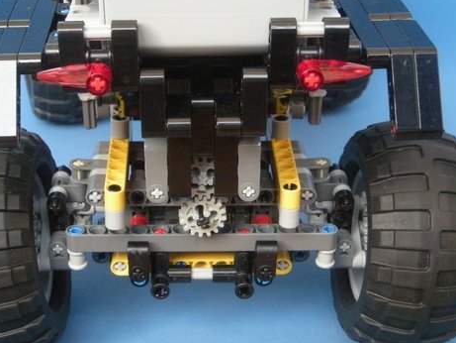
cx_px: 201
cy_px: 154
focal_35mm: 75
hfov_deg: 26.0
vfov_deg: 19.6
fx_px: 988
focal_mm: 8.8
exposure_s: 1/33.5
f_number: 3.3
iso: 400
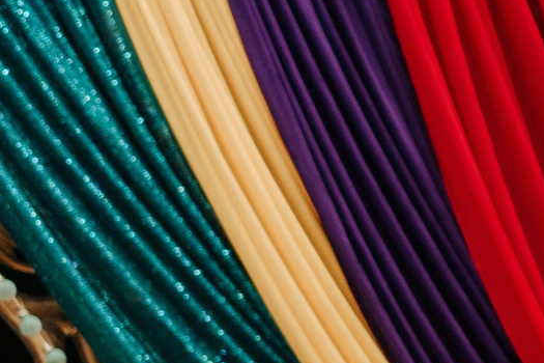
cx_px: -763
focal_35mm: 244
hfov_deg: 7.8
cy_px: 633
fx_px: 3687
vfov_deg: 5.5
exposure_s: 1/160
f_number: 2
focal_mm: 50
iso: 1000
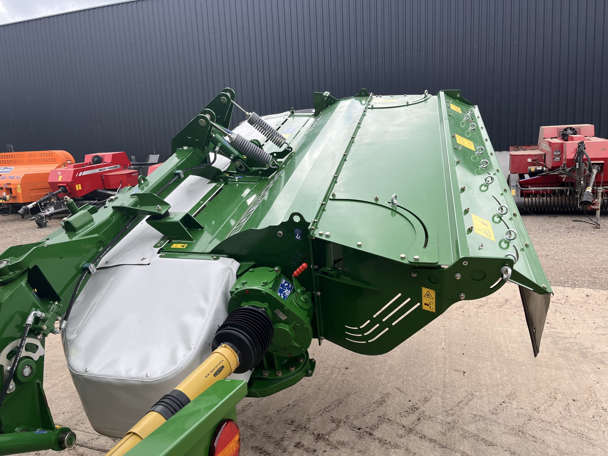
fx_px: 457
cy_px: 228
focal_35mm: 26
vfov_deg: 53.1
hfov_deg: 67.3
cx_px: 304
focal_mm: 5.1
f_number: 1.6
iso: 50
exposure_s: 1/1647
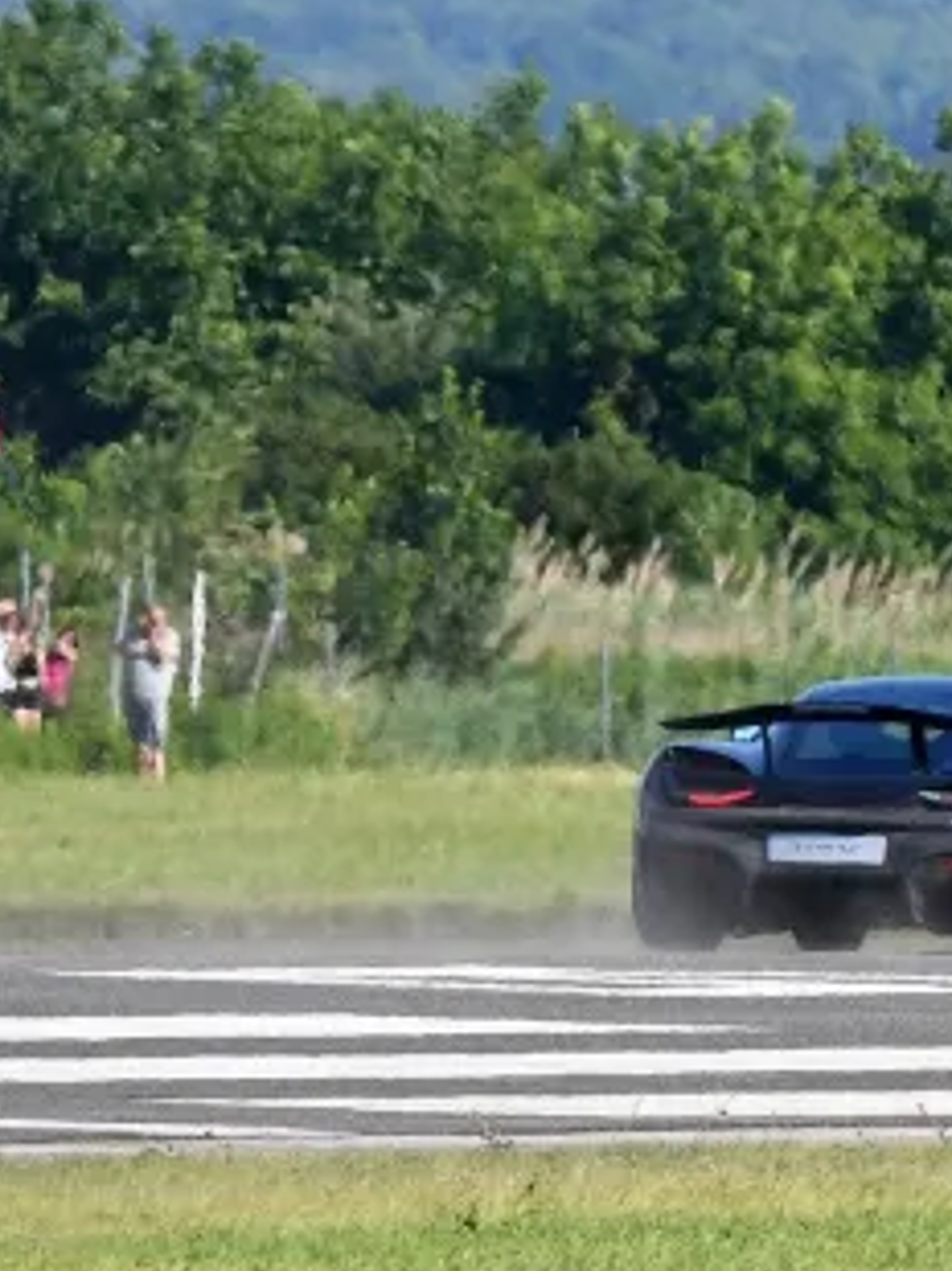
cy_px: 271
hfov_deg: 2.1
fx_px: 25961
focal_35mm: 707
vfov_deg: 2.8
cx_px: -74
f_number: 8
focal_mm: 300
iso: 360
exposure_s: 1/1600
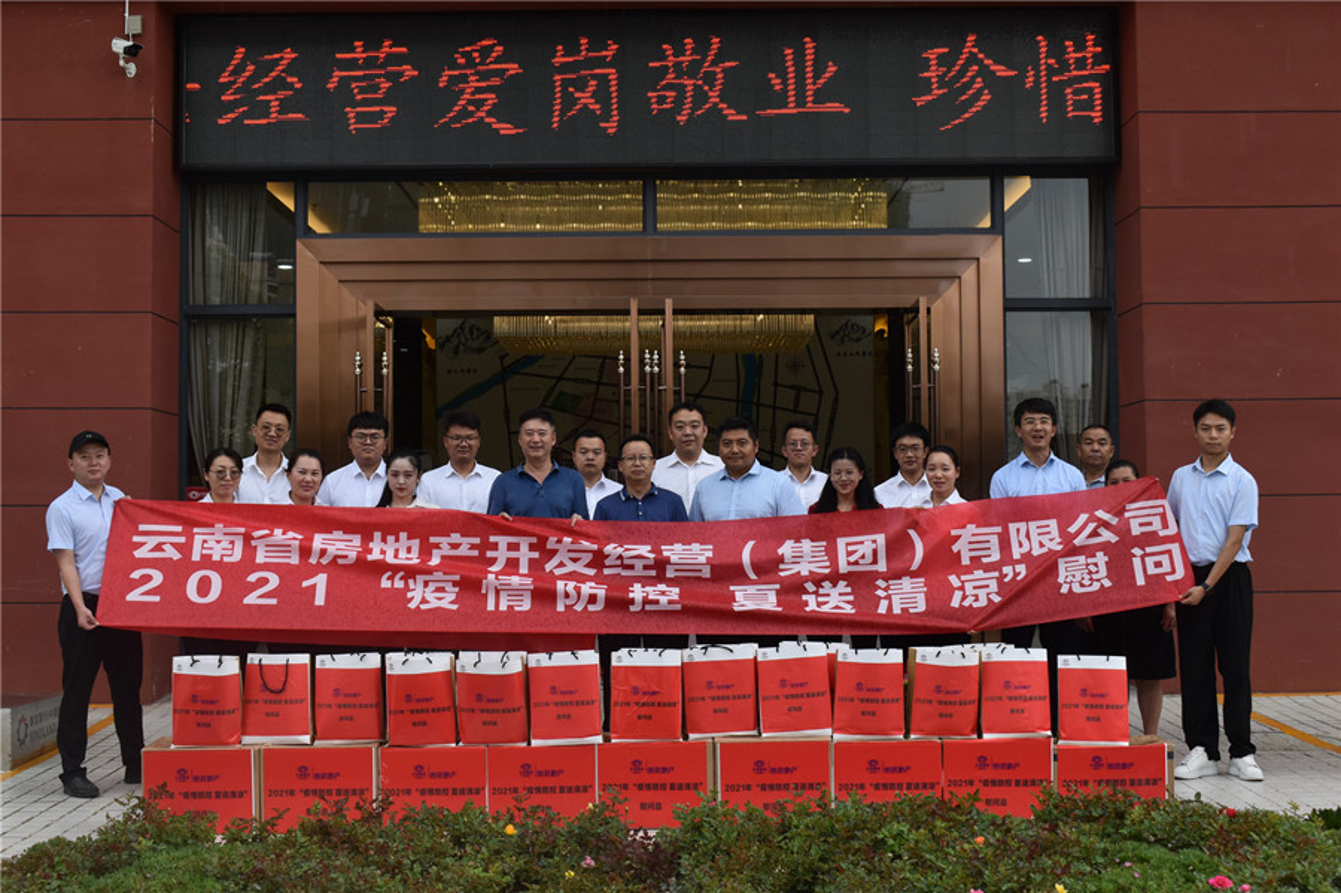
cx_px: 670
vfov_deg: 26.5
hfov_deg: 38.9
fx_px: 1899
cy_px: 446
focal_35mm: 51
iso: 400
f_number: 8
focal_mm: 34
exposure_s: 1/250
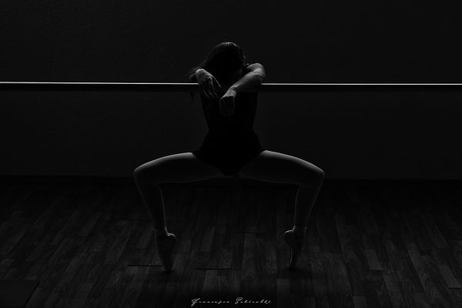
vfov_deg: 27.0
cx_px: 231
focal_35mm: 50
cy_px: 154
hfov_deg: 39.6
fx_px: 642
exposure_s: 1/125
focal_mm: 50
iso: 640
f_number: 1.8
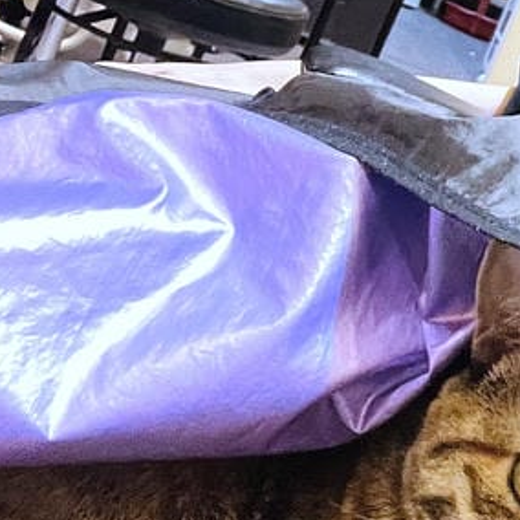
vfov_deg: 20.2
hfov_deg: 16.0
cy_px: 212
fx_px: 1462
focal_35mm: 86
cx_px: 1020
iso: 200
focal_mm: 2.71
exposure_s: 1/60
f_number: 2.2
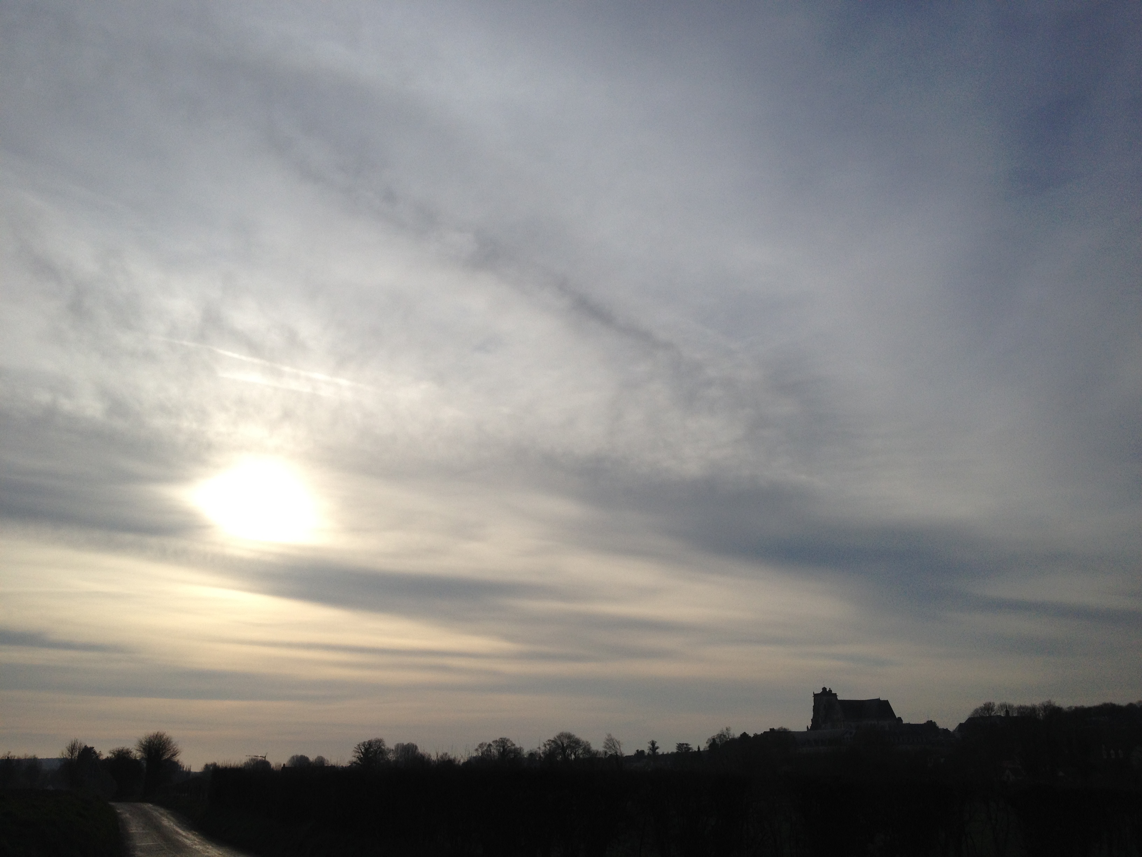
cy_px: 428
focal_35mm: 35
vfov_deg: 40.7
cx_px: 571
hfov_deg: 52.6
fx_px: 1155
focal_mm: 4.28
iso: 50
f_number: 2.4
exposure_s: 1/5525
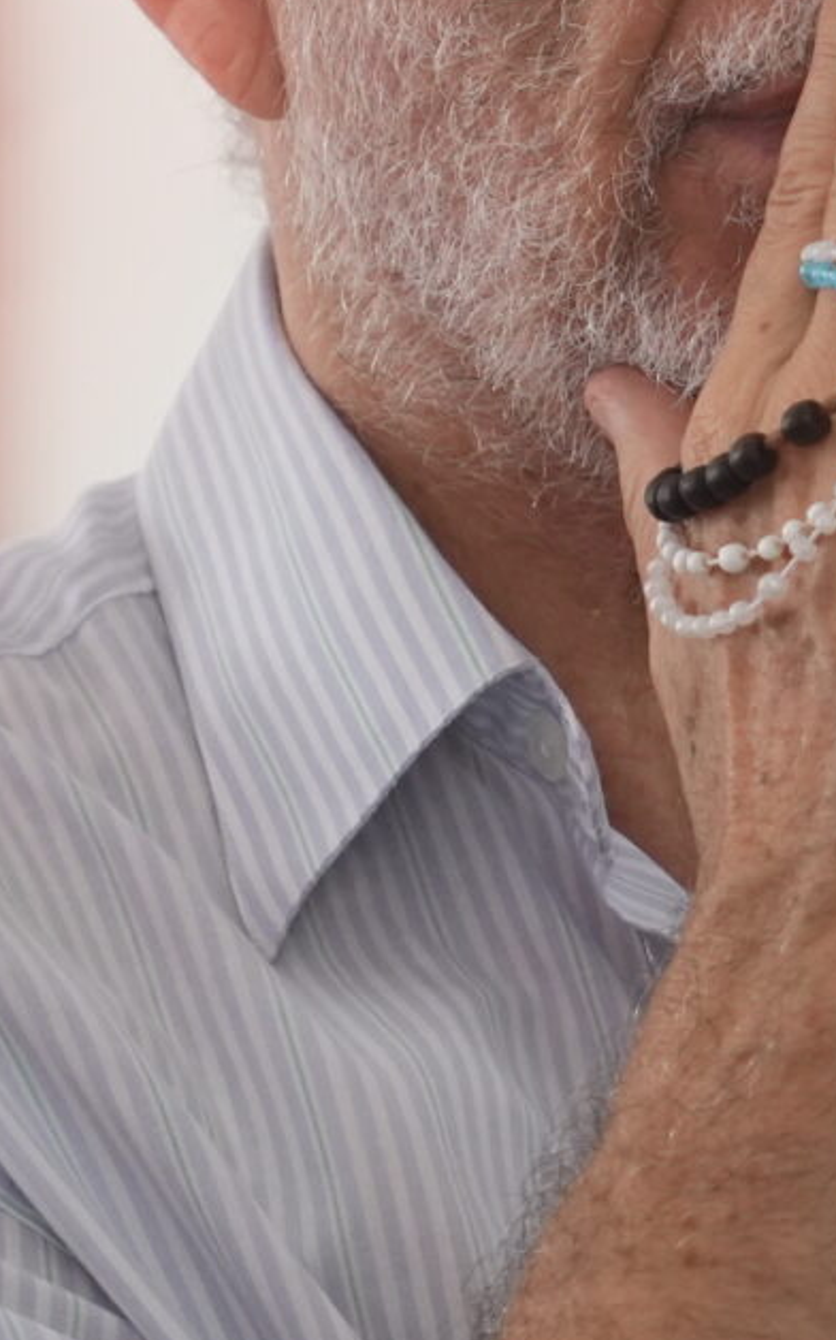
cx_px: 456
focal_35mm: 831
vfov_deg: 2.5
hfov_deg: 1.6
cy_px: 223
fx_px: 30321
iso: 1600
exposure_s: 1/160
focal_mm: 200
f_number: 4
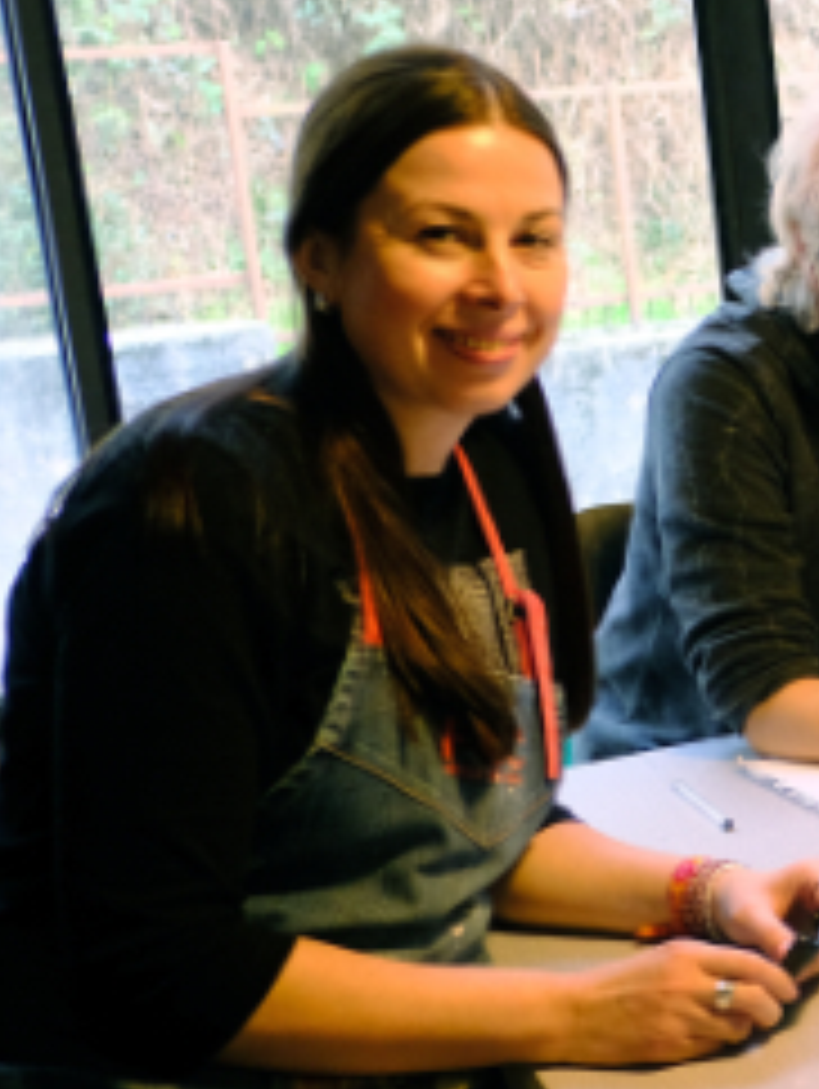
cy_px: 650
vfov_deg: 25.9
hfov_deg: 17.2
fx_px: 2362
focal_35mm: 75
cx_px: 1328
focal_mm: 18
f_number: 2.8
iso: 1000
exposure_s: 1/60
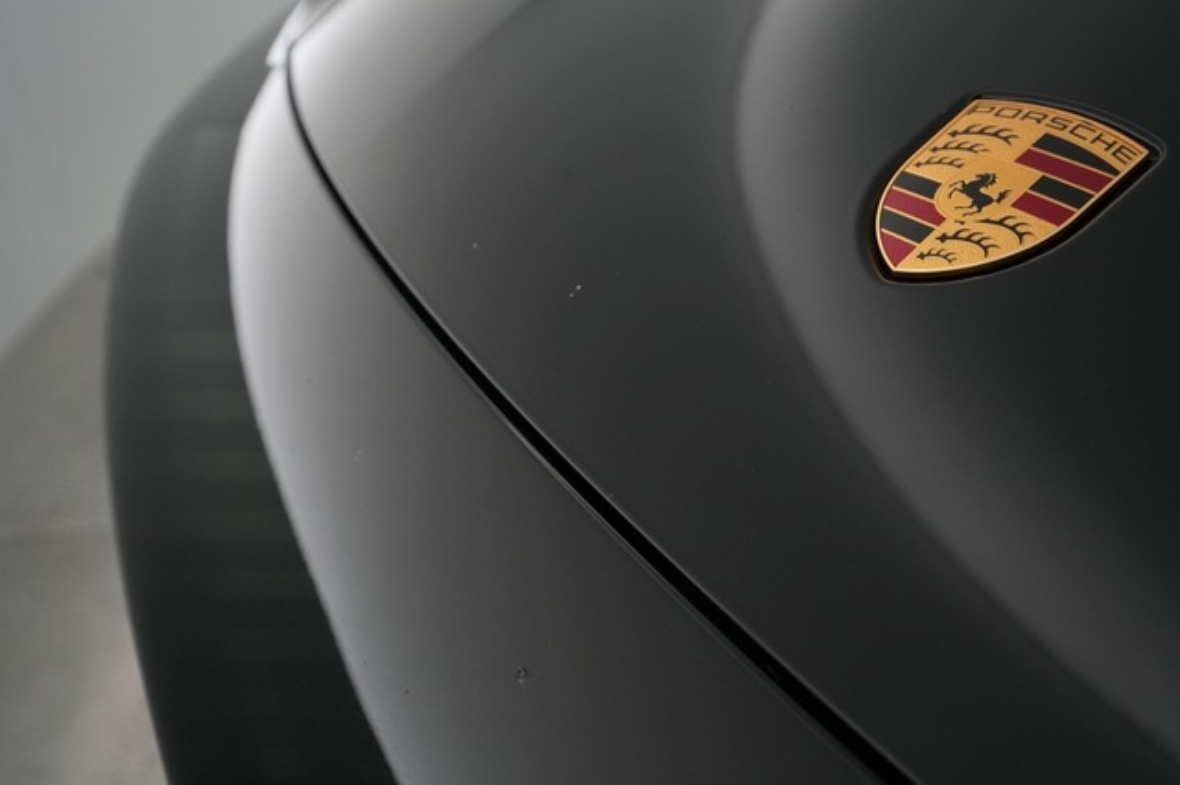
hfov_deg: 65.5
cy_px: 392
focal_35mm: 28
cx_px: 590
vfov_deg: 46.4
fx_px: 917
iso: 2000
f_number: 5.6
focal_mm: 28
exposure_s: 1/80
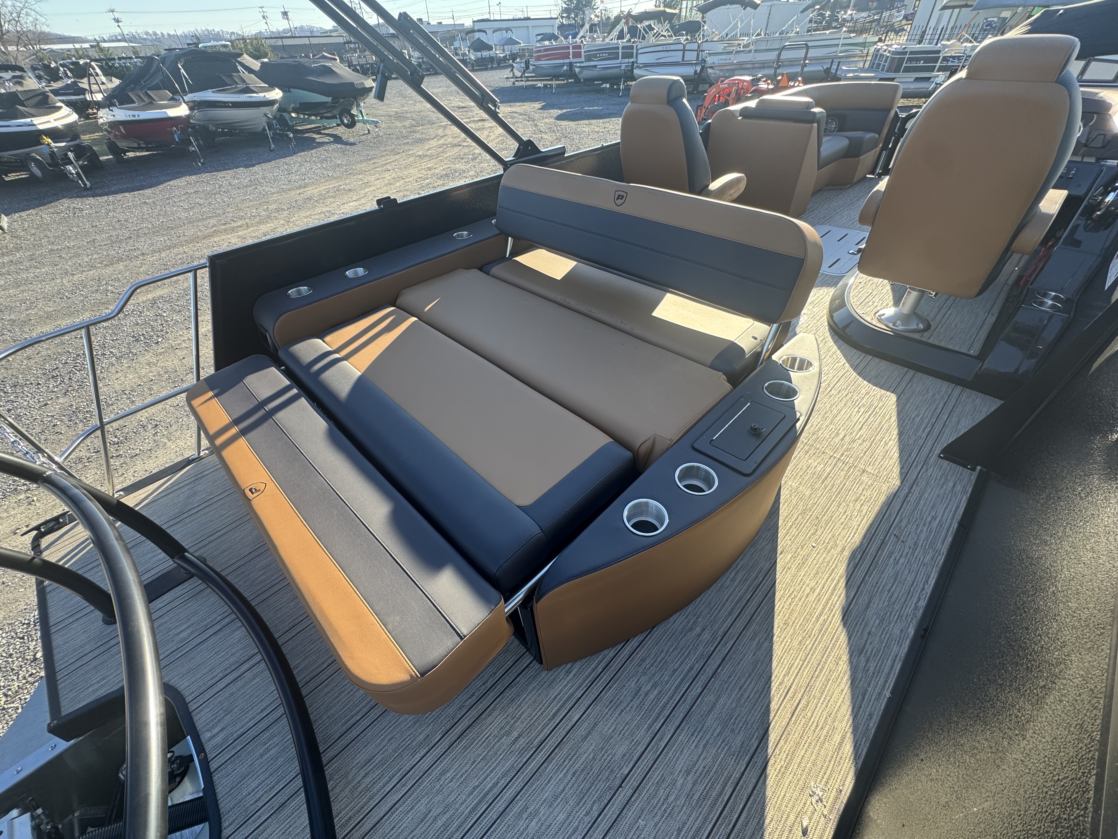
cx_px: 559
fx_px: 452
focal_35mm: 14
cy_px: 420
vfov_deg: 85.7
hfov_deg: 102.1
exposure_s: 1/227
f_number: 2.2
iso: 40
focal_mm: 2.22
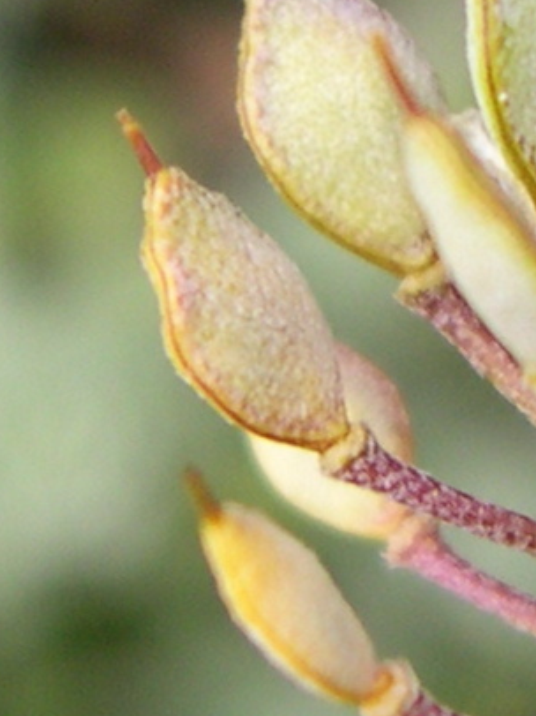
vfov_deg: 18.9
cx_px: 646
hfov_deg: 13.9
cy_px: 570
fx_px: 2129
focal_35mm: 103
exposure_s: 1/146
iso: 100
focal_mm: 8
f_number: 2.8
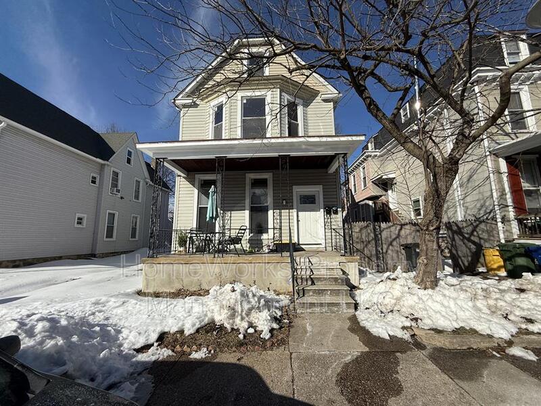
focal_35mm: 14
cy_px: 203
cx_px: 270
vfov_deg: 85.7
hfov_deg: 102.1
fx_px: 219
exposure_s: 1/3891
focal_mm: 2.22
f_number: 2.2
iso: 50
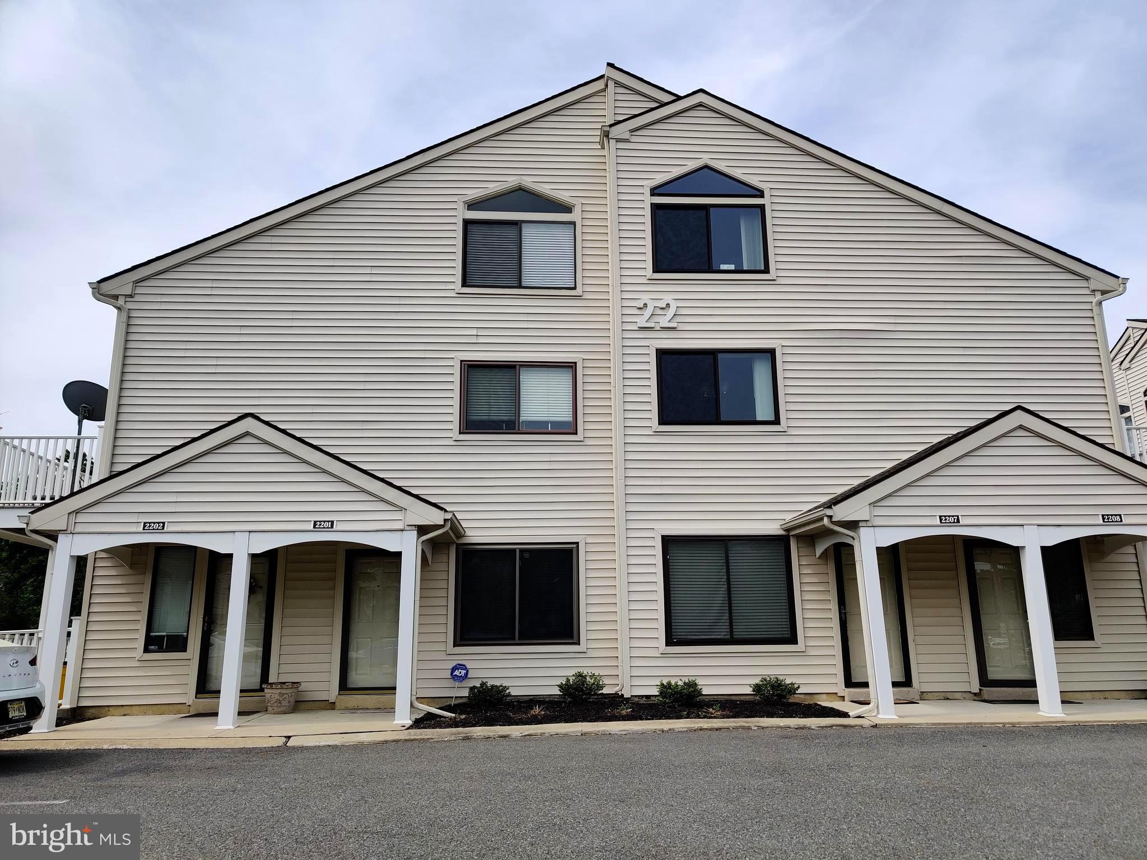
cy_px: 430
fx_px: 895
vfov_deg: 51.4
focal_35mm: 27
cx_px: 574
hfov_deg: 65.3
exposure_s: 1/2294
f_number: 1.65
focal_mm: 4.75
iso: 125
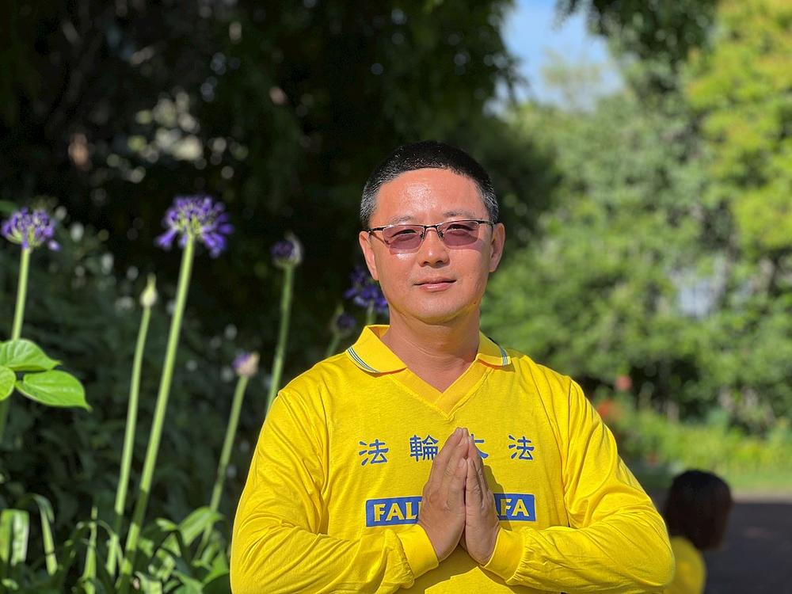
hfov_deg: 25.3
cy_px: 297
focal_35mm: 77
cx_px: 396
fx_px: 1762
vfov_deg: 19.1
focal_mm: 9
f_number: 2.8
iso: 32
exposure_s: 1/637
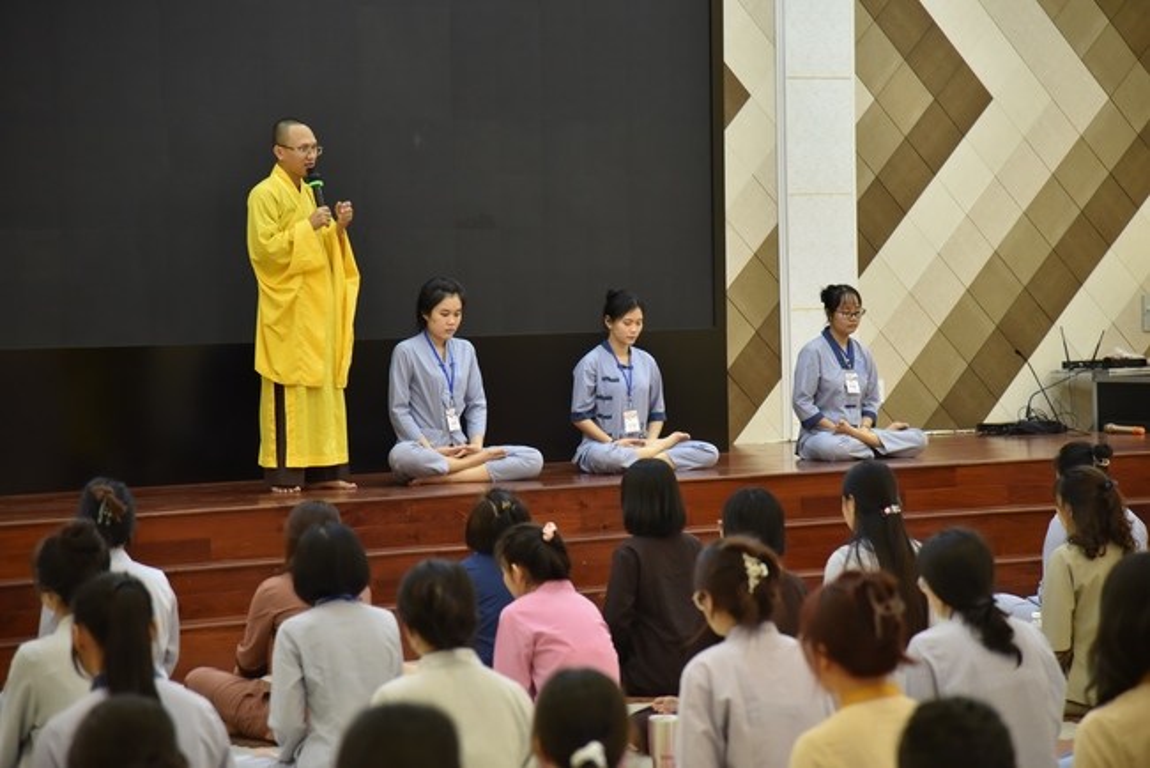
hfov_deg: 17.1
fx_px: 3835
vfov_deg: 11.4
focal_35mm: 120
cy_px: 384
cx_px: 575
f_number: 4
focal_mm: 120
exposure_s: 1/50
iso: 1600
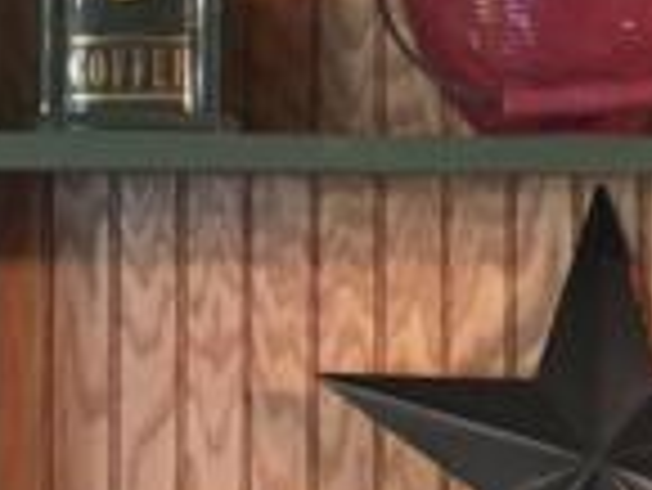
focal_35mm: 100
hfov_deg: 19.3
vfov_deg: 14.8
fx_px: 1885
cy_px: 245
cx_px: 585
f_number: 2.2
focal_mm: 4.15
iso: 125
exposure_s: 1/4
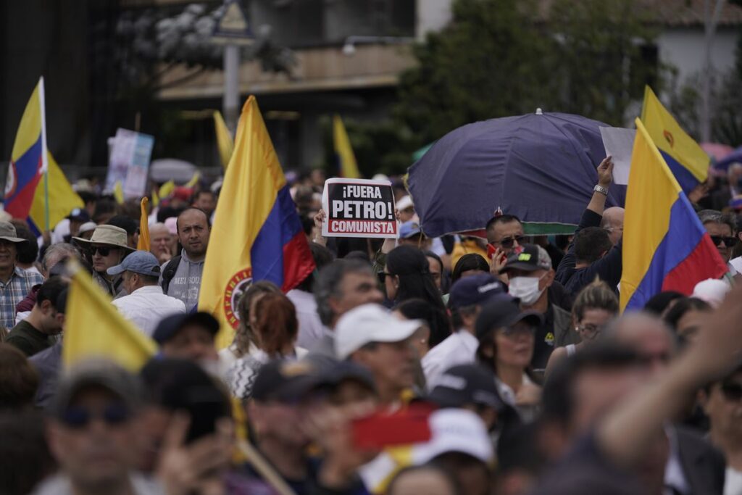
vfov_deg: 6.9
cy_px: 248
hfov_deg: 10.3
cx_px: 371
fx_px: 4123
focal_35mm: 200
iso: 100
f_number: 2.8
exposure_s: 1/2500
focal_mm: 200
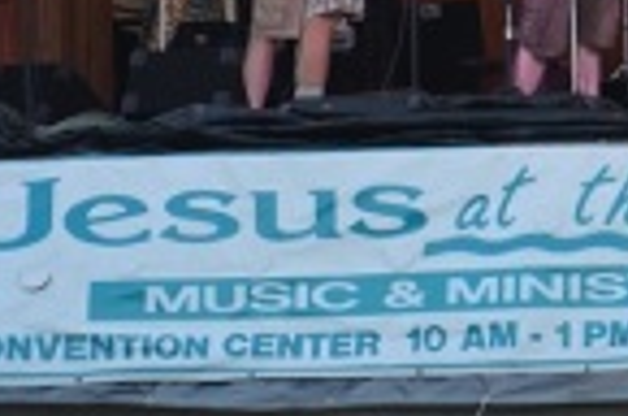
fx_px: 6492
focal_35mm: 373
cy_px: -113
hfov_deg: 5.5
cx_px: 827
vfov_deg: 3.7
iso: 200
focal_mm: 80
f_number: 8
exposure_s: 1/60
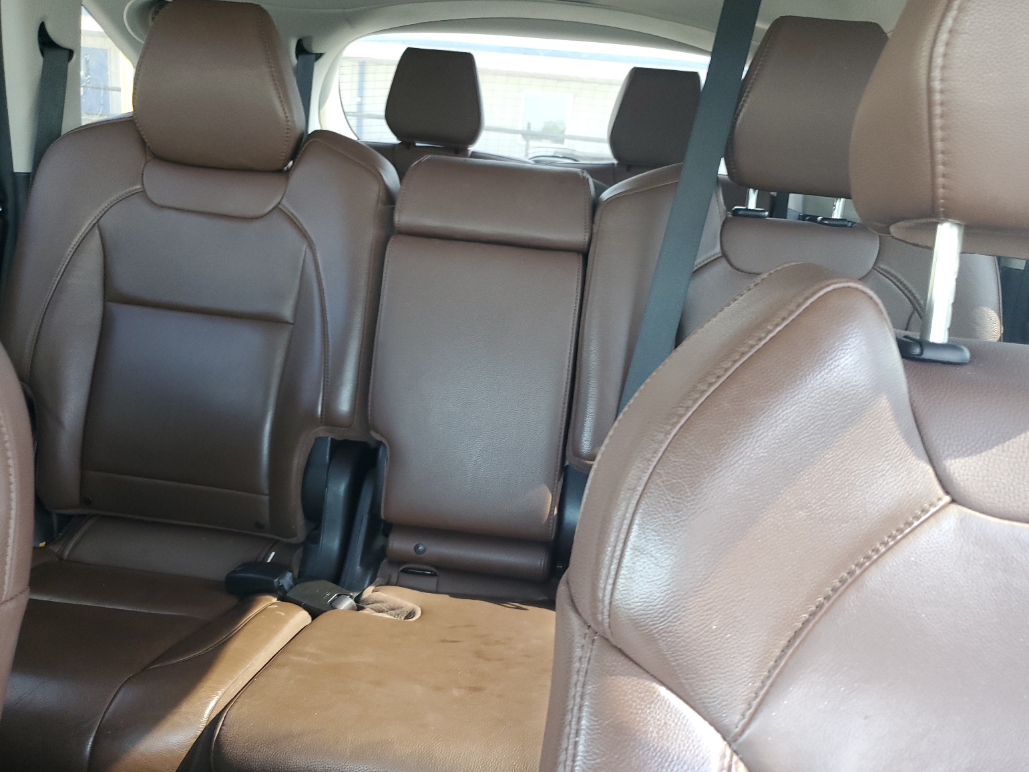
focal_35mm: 27
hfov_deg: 65.3
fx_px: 803
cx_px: 531
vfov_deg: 51.4
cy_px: 396
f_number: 1.5
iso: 87
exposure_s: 1/60.2
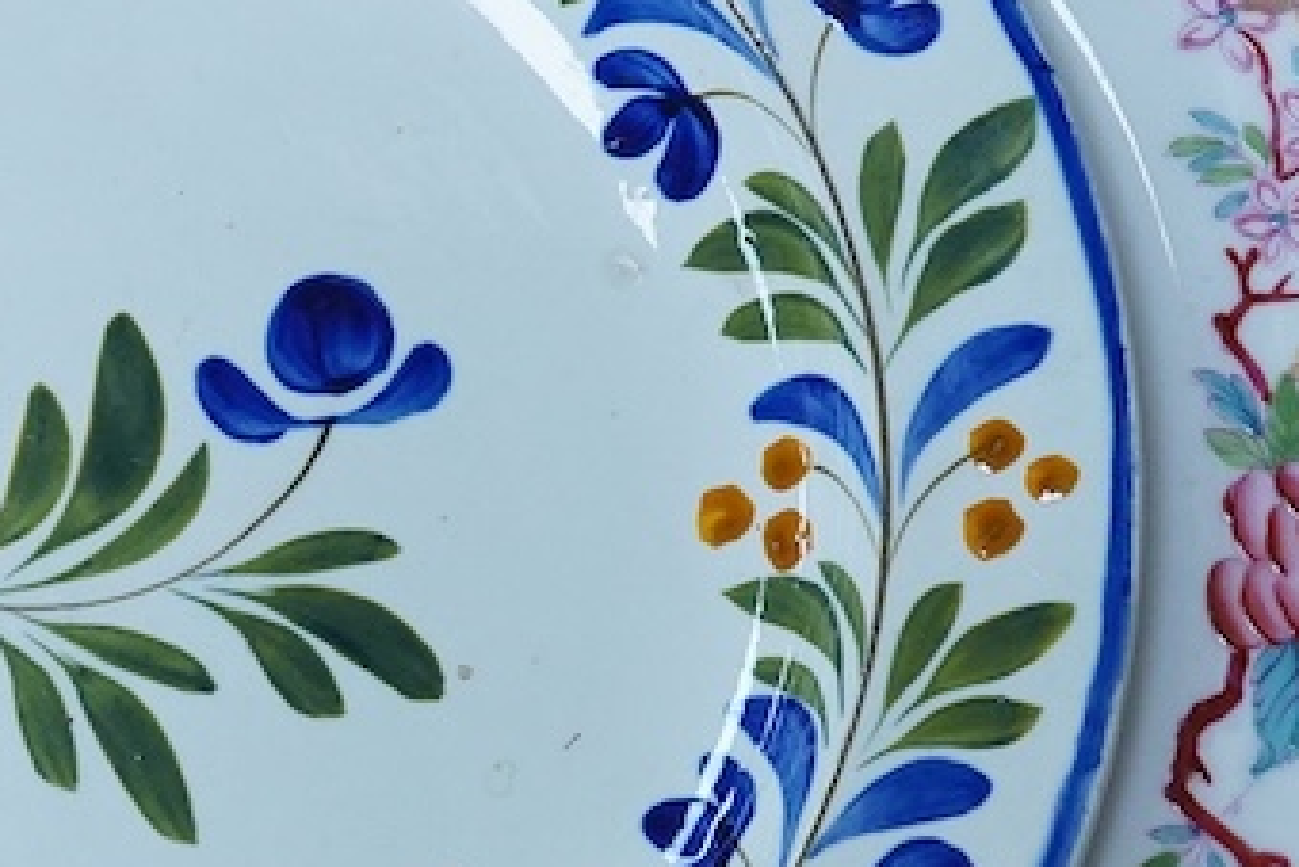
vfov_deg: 9.2
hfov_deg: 13.6
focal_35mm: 149
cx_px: 101
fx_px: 5378
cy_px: 508
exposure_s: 1/200
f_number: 10
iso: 2500
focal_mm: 30
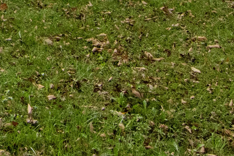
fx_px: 598
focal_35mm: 92
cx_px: -171
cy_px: -200
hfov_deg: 18.1
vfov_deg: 12.3
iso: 1250
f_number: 8
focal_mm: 11
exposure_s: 1/400
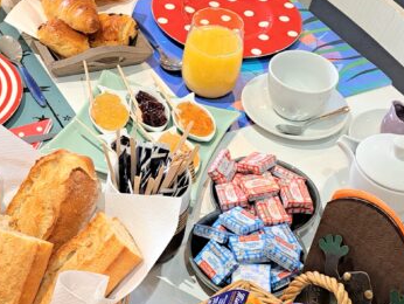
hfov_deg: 27.4
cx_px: 189
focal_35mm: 71
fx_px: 829
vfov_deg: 20.7
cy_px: 161
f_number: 1.8
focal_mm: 5.23
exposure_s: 1/50
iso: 200
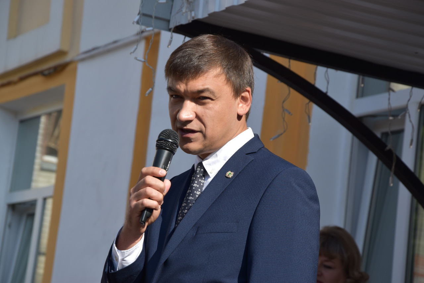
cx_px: 212
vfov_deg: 8.7
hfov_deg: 13.0
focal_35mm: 158
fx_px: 1855
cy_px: 142
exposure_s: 1/250
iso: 110
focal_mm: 105
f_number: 8
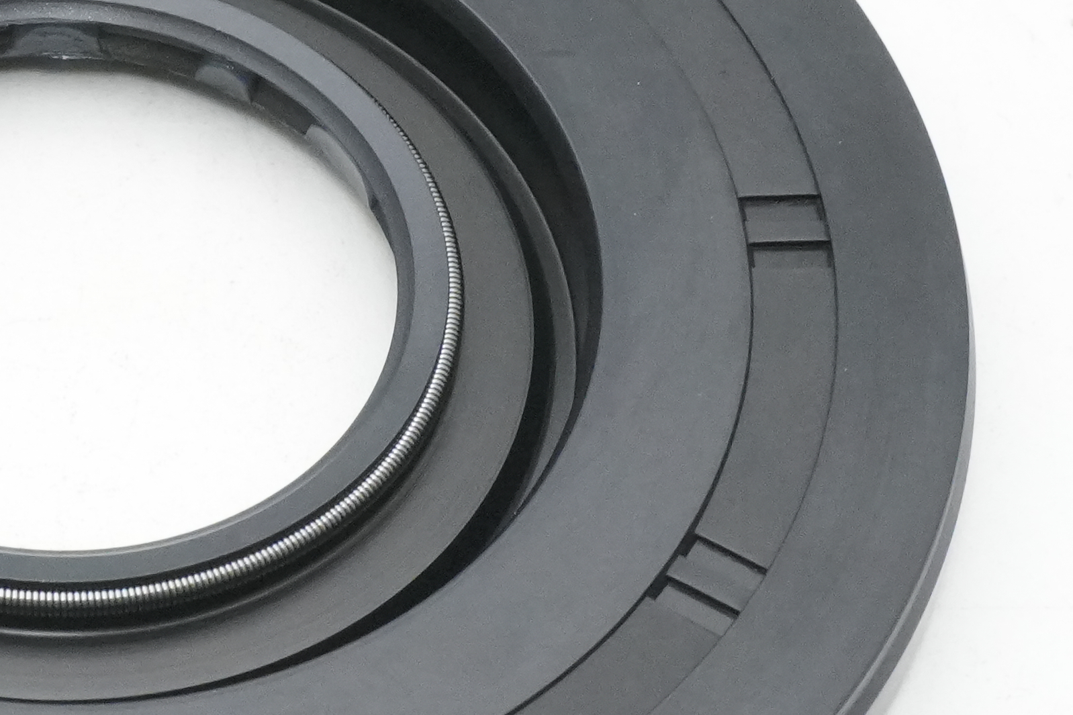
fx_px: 5543
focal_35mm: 186
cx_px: -35
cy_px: 367
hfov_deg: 10.9
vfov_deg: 7.4
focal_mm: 32
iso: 2500
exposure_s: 1/160
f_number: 11
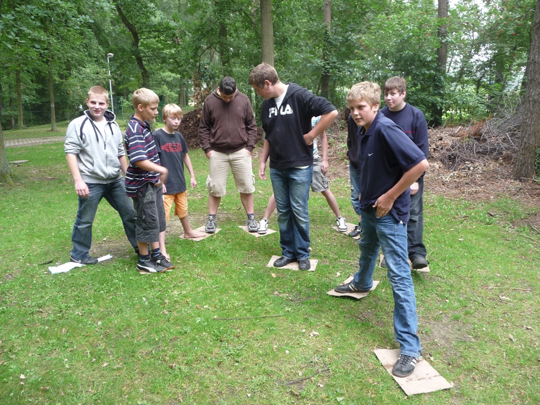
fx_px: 437
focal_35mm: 28
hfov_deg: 63.4
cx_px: 270
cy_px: 202
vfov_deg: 49.7
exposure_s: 1/50
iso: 100
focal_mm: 4.7
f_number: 3.3
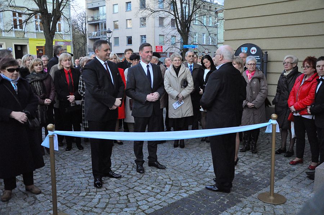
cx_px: 162
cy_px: 108
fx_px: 297
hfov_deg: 57.3
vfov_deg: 39.9
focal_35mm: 33
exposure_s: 1/90
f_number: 3.8
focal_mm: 22
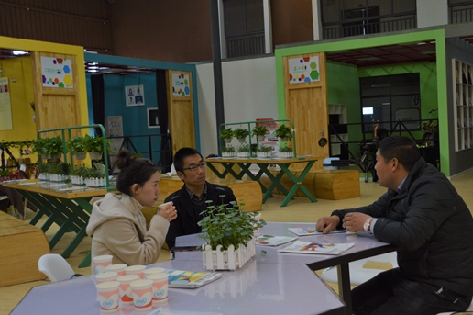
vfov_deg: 30.7
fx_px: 572
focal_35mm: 44
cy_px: 158
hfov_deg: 44.8
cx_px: 265
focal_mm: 25
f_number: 6.3
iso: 400
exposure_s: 1/80
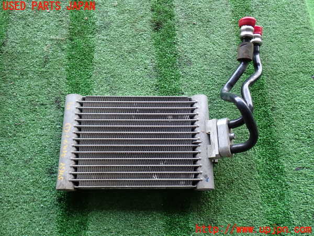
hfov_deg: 56.8
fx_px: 290
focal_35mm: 32
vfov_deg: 44.2
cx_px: 157
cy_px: 118
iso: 125
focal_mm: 5.79
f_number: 2.4
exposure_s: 1/60
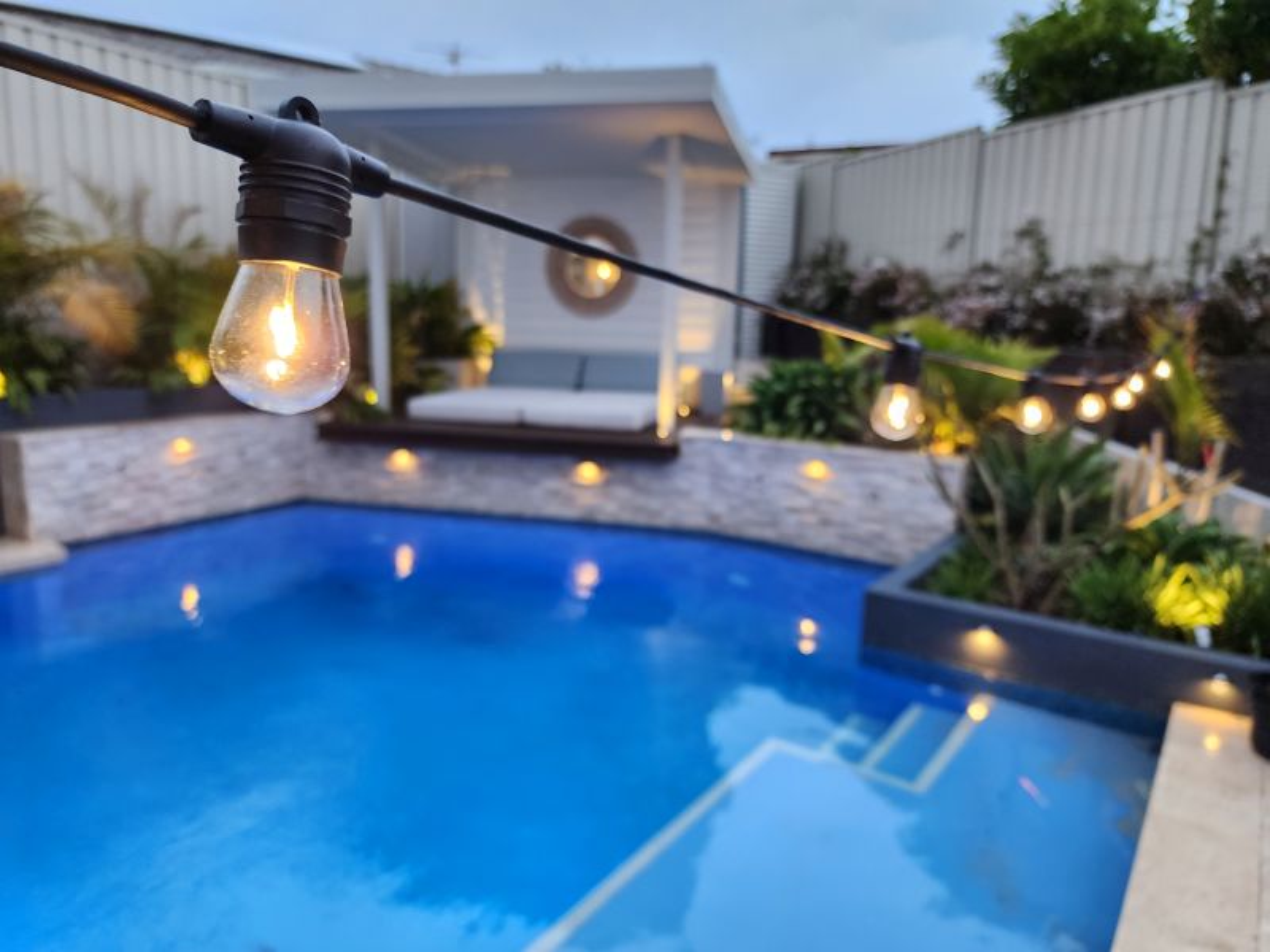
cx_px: 635
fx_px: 844
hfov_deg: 73.9
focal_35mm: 23
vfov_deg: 58.9
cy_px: 476
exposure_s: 1/100
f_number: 1.8
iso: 250
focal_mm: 6.4
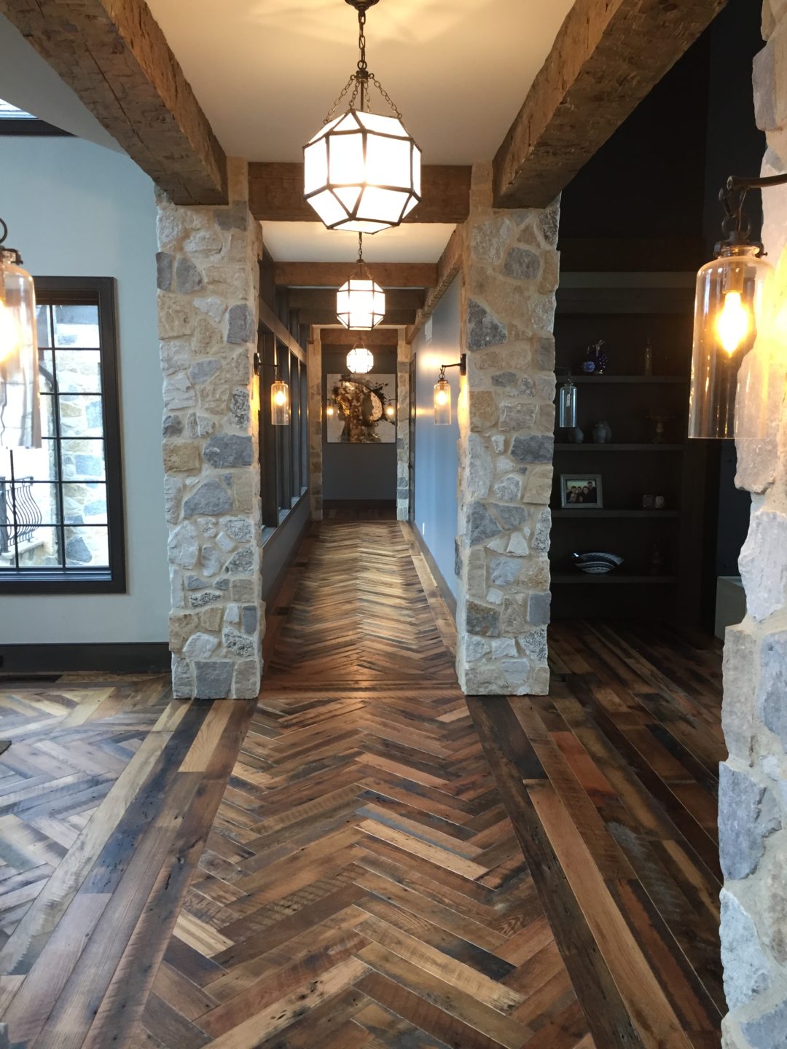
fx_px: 879
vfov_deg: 61.7
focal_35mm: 29
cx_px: 394
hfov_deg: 48.2
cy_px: 524
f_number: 2.2
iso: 100
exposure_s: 1/30
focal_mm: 4.15
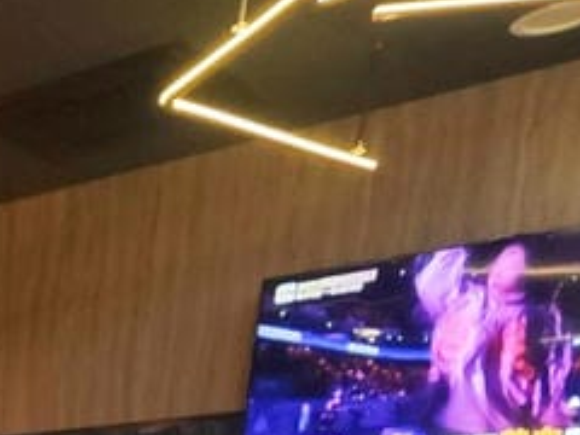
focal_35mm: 70
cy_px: 877
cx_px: -500
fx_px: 1173
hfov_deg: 19.5
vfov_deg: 16.1
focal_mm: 2.03
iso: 200
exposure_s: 1/24
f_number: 1.8
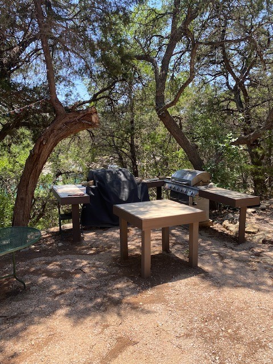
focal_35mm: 26
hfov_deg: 53.1
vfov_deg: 67.3
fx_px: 273
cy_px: 182
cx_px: 136
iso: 32
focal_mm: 4.25
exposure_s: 1/693
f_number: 1.8
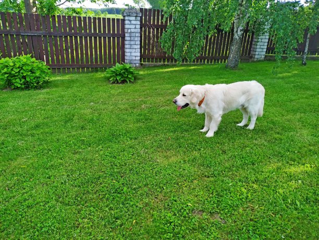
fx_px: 221
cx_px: 160
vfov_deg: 56.8
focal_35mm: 24
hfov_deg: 71.6
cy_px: 120
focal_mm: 3.94
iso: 160
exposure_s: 1/493
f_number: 1.9
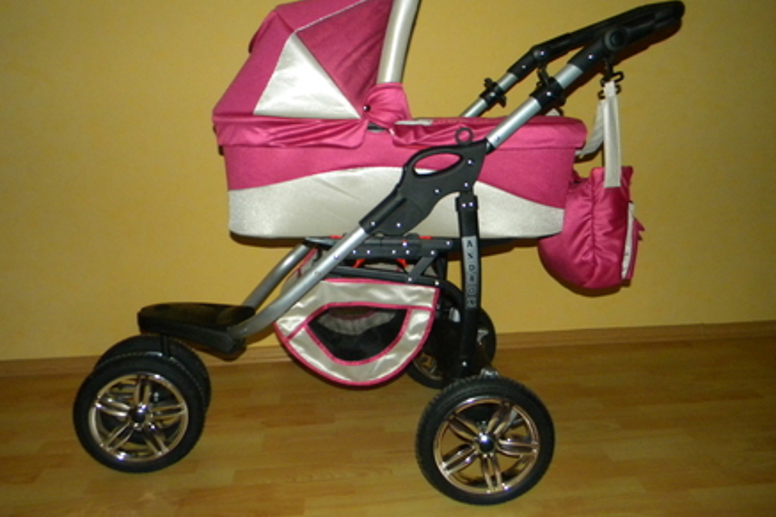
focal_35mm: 30
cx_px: 387
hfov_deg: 61.9
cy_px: 245
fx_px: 646
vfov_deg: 43.6
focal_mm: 5
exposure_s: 1/26
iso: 400
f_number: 3.5
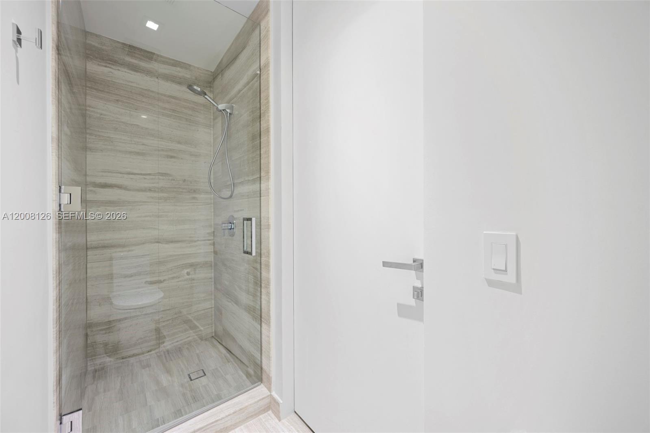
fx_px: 253
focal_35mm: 14
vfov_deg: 81.2
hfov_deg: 104.3
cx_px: 325
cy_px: 216
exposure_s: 1
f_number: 8
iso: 125
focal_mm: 14
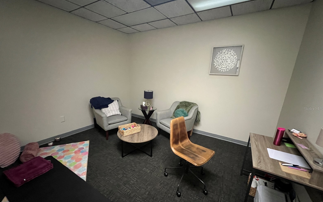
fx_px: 123
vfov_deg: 78.5
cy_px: 109
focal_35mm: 14
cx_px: 159
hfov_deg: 105.3
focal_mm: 1.57
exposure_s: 1/30
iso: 800
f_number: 1.8
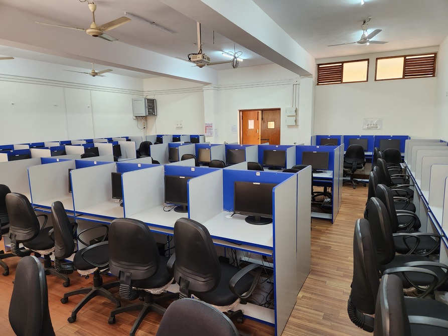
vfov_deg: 58.9
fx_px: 298
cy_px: 168
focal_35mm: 23
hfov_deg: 73.9
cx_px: 224
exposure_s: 1/100
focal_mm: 5.4
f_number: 1.8
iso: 250
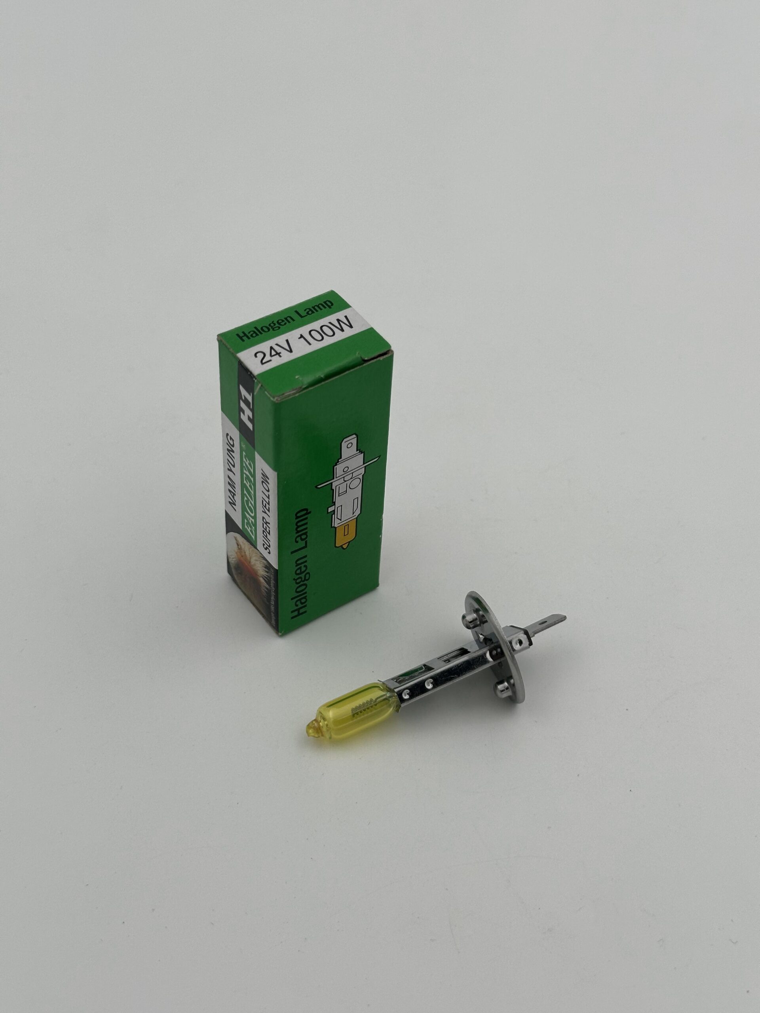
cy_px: 506
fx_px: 1405
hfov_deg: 30.3
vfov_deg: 39.7
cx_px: 380
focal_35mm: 48
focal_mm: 6.86
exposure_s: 1/980
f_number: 1.78
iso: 64
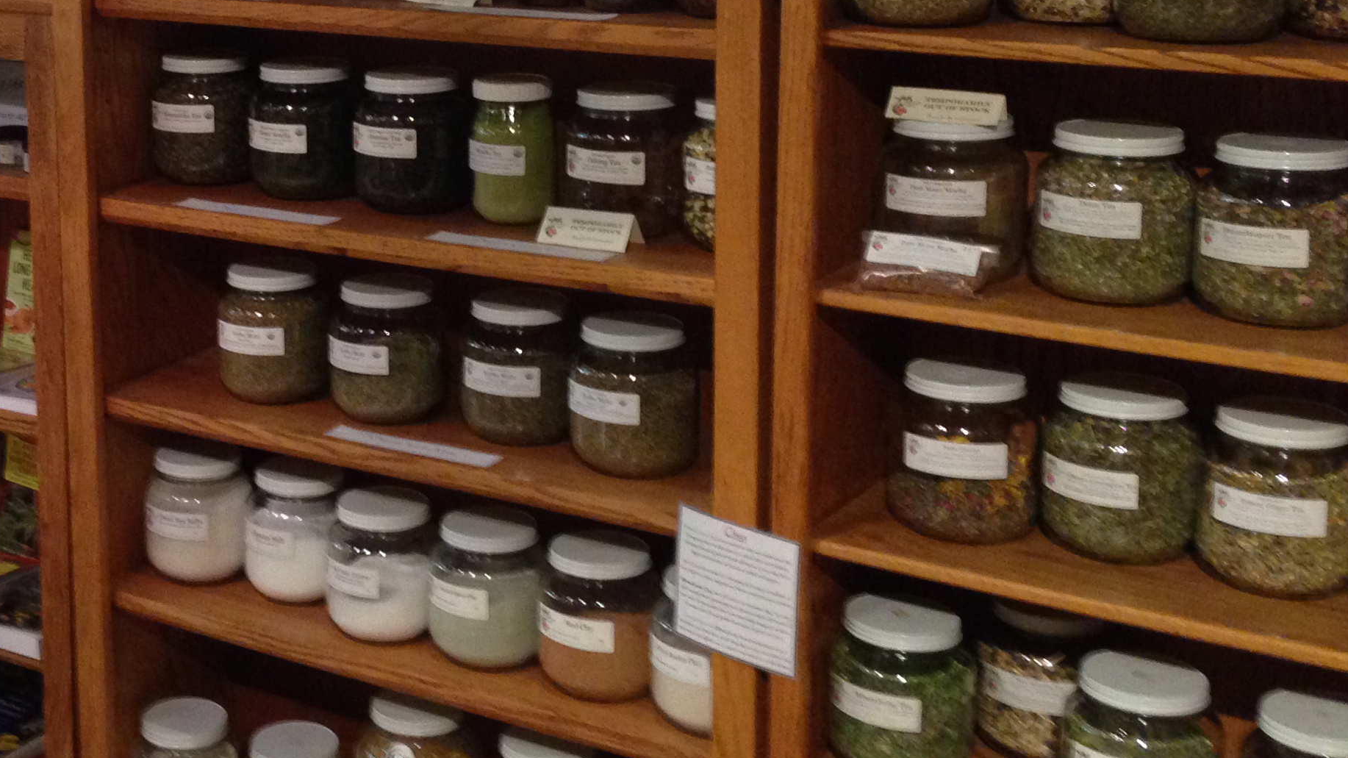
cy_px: 108
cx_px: 228
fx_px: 2287
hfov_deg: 31.8
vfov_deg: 18.6
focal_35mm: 64
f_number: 2.4
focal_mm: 4.12
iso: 250
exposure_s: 1/20
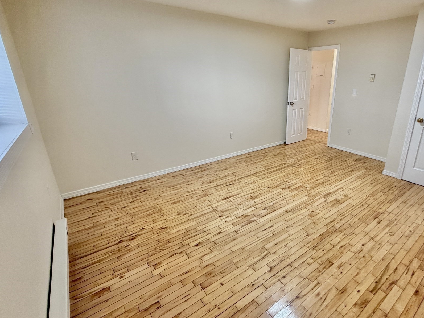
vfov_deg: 71.4
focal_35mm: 18
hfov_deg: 85.6
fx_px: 220
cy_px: 142
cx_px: 271
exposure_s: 1/60
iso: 160
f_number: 2.2
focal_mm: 2.22
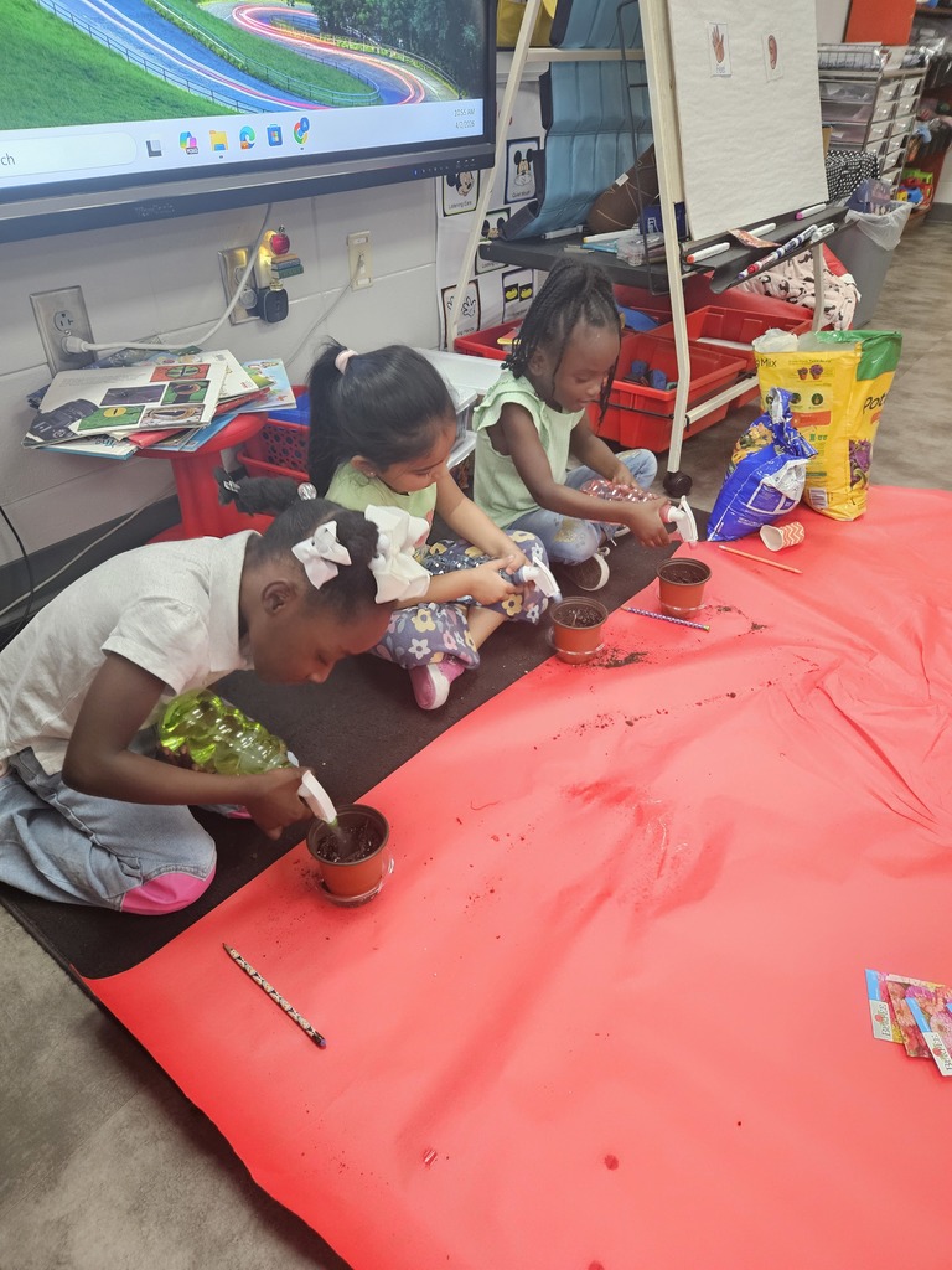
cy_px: 635
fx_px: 843
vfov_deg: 73.9
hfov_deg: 58.9
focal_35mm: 23
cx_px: 476
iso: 640
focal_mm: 5.4
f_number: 1.8
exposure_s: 1/36.1
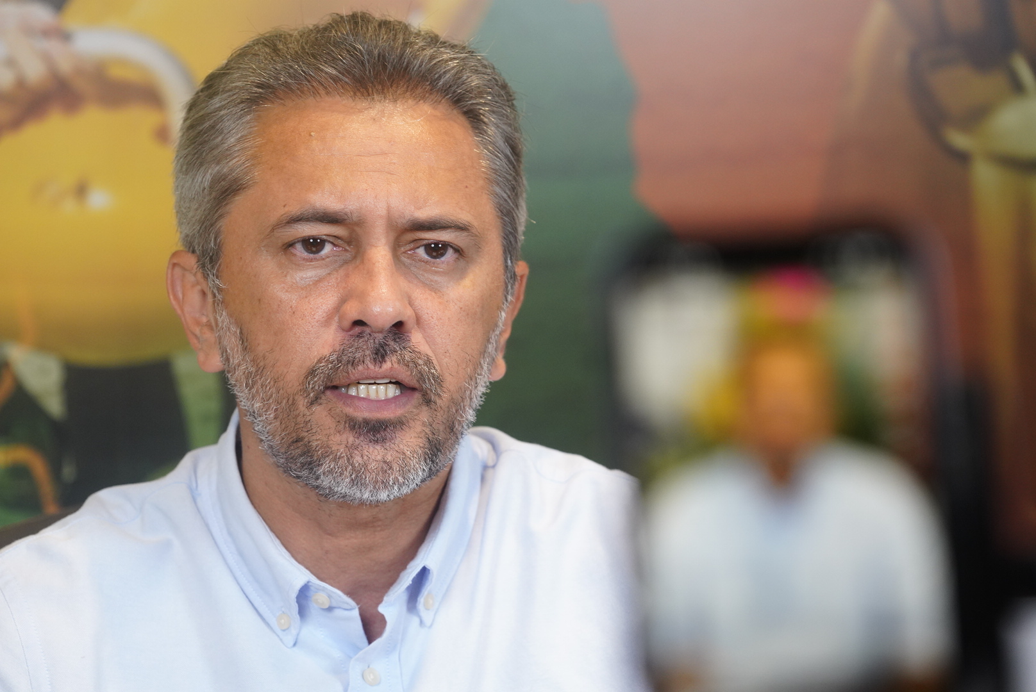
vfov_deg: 9.4
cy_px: 346
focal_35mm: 146
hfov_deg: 14.0
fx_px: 4204
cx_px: 518
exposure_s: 1/160
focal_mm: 146
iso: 2500
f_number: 5.6
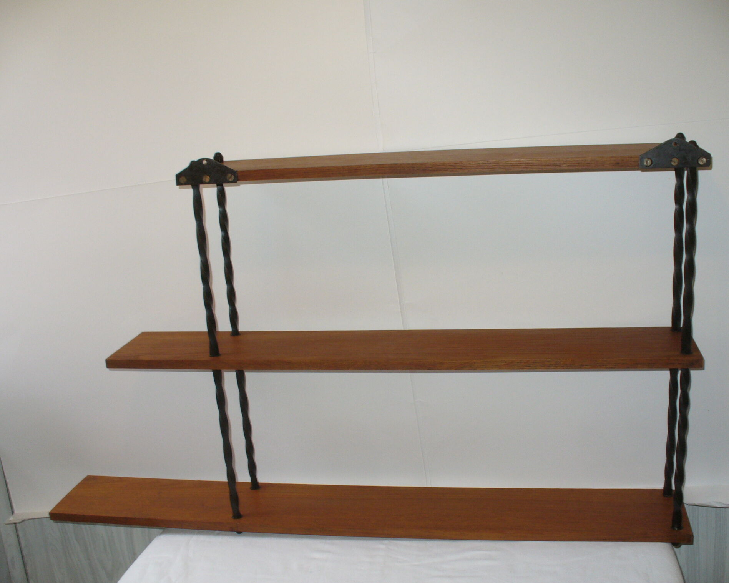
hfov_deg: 46.8
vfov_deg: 38.2
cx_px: 387
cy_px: 293
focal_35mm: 39
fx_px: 841
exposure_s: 1/30
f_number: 2.8
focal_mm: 6.1
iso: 100
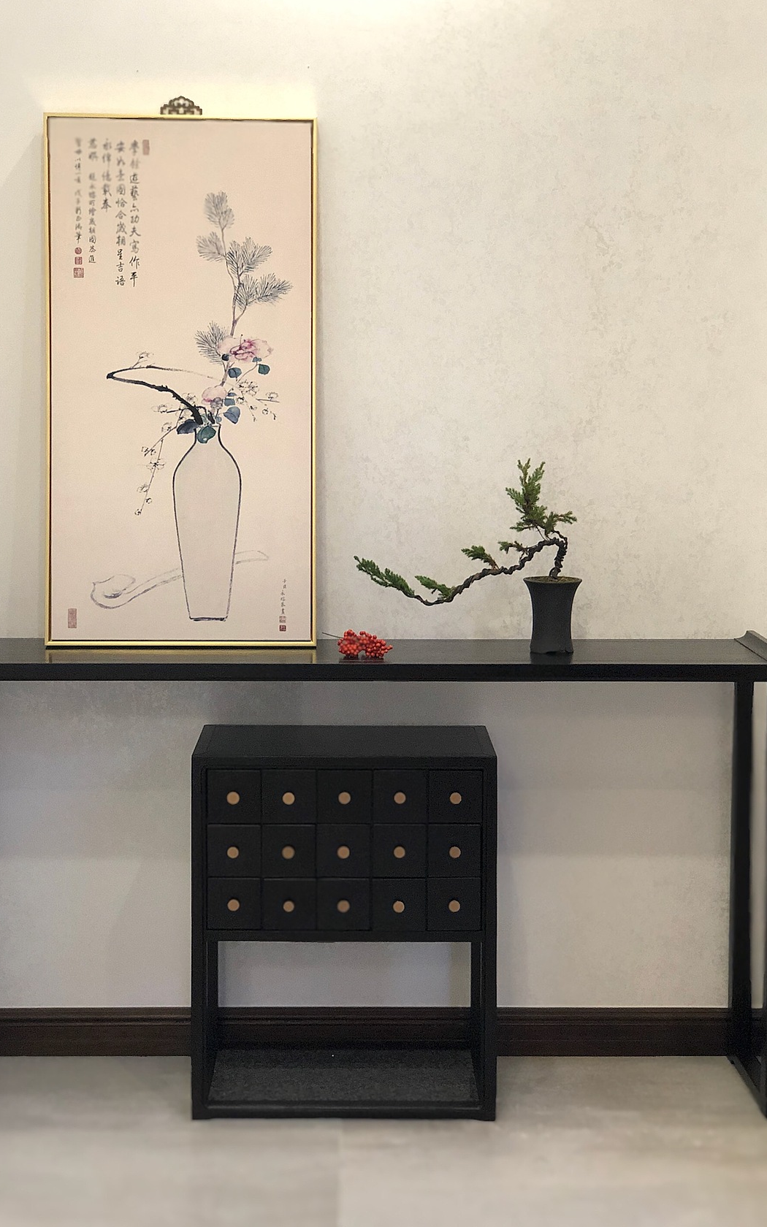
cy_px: 607
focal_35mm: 56
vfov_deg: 36.3
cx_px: 366
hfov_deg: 23.1
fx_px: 1873
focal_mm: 6
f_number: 2.4
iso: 160
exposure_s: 1/33
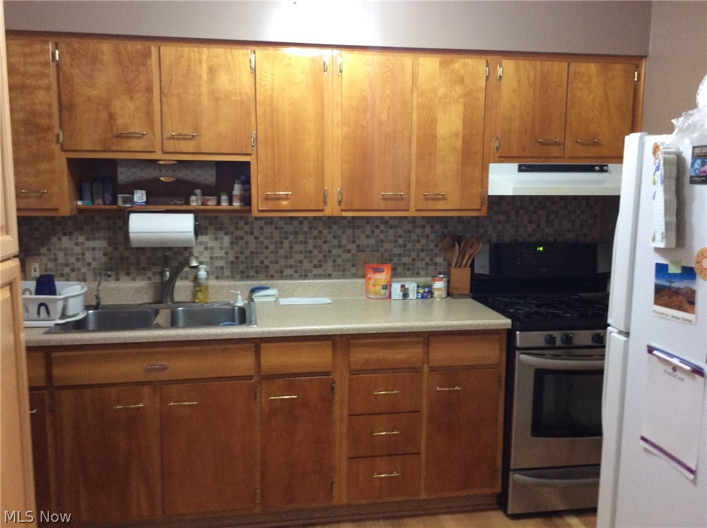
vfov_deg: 44.0
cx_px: 354
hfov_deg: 56.9
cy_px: 264
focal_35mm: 32
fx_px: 653
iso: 160
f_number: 2.4
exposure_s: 1/24
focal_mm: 3.3
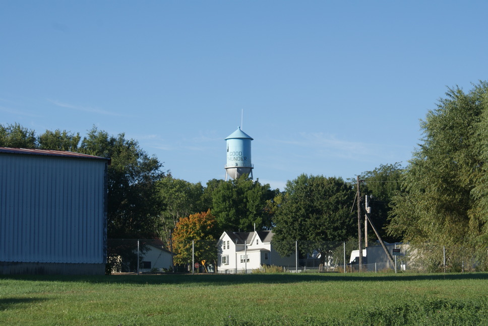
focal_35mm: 105
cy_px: 163
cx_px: 244
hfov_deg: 19.4
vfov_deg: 13.1
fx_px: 1425
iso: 100
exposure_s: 1/160
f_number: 9
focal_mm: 70
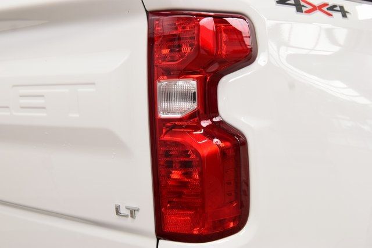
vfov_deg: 26.5
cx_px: 186
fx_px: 527
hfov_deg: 38.9
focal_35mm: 51
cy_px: 124
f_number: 7.1
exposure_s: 1/30
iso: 720
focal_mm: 34
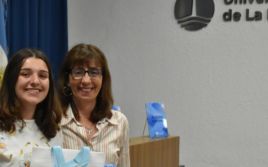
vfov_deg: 12.5
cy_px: 106
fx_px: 765
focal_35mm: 105
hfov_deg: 19.7
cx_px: 69
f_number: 7.1
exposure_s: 1/200
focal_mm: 45
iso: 3200
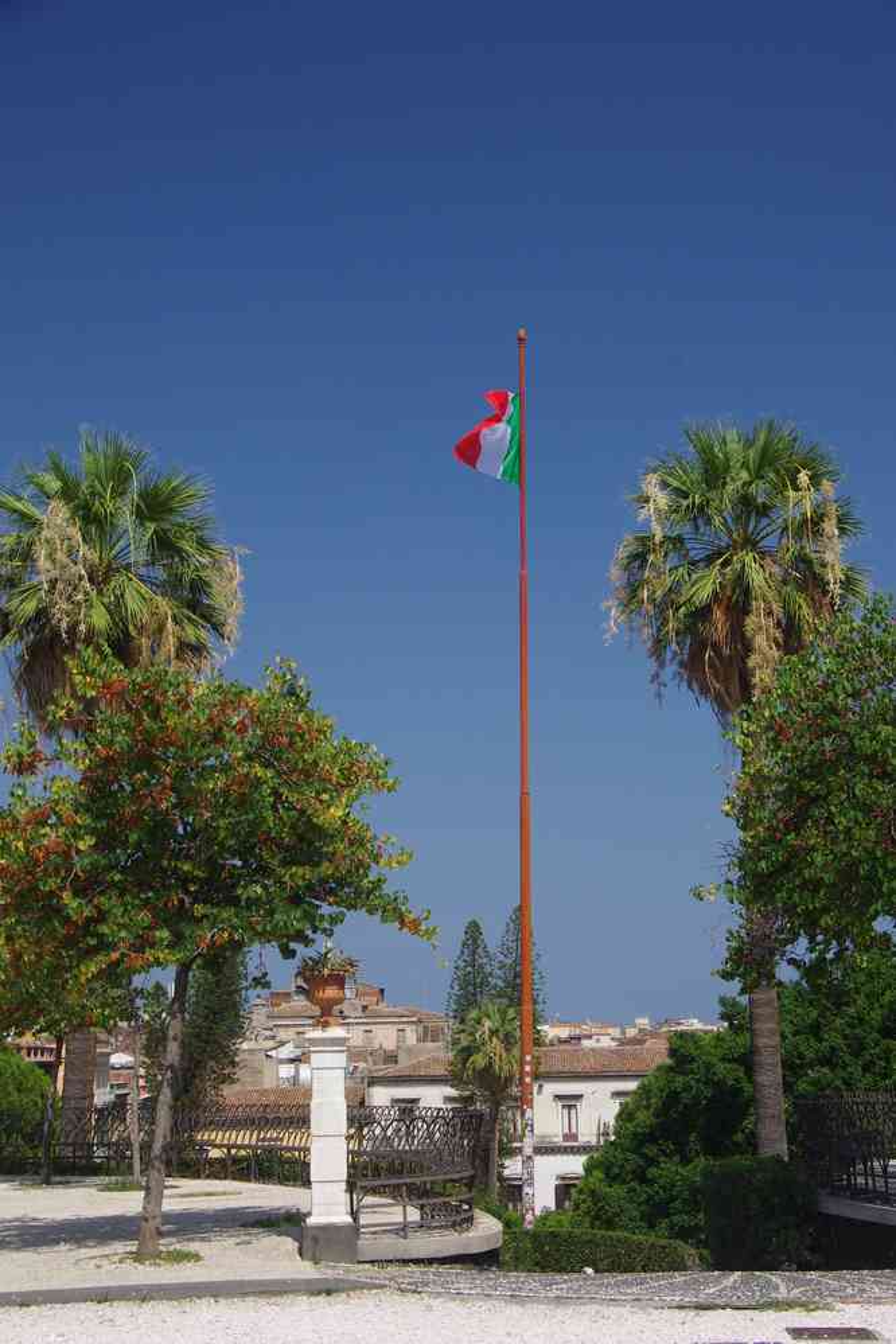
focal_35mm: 58
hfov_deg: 23.3
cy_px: 672
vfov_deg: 34.4
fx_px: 2173
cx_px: 448
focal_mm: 38.8
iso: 200
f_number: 11
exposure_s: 1/125
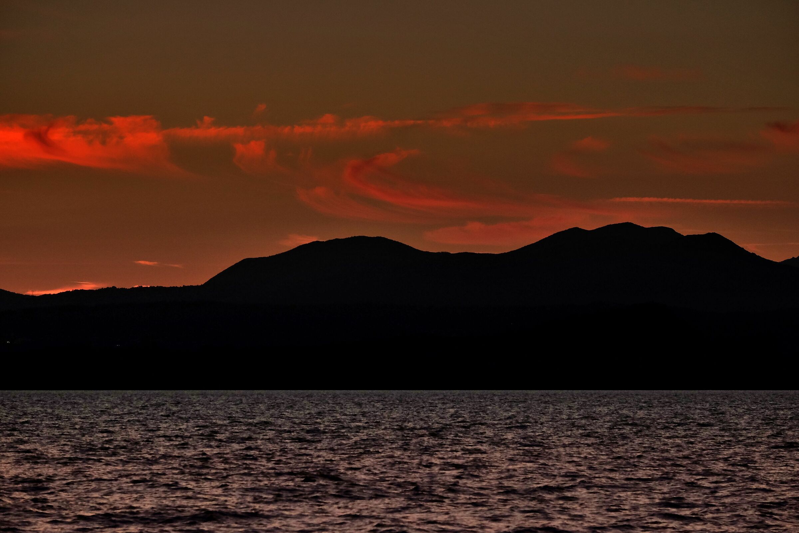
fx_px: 3662
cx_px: 400
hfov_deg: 12.5
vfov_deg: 8.3
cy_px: 266
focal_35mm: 165
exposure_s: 1/1000
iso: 1600
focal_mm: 110.3
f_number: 6.4
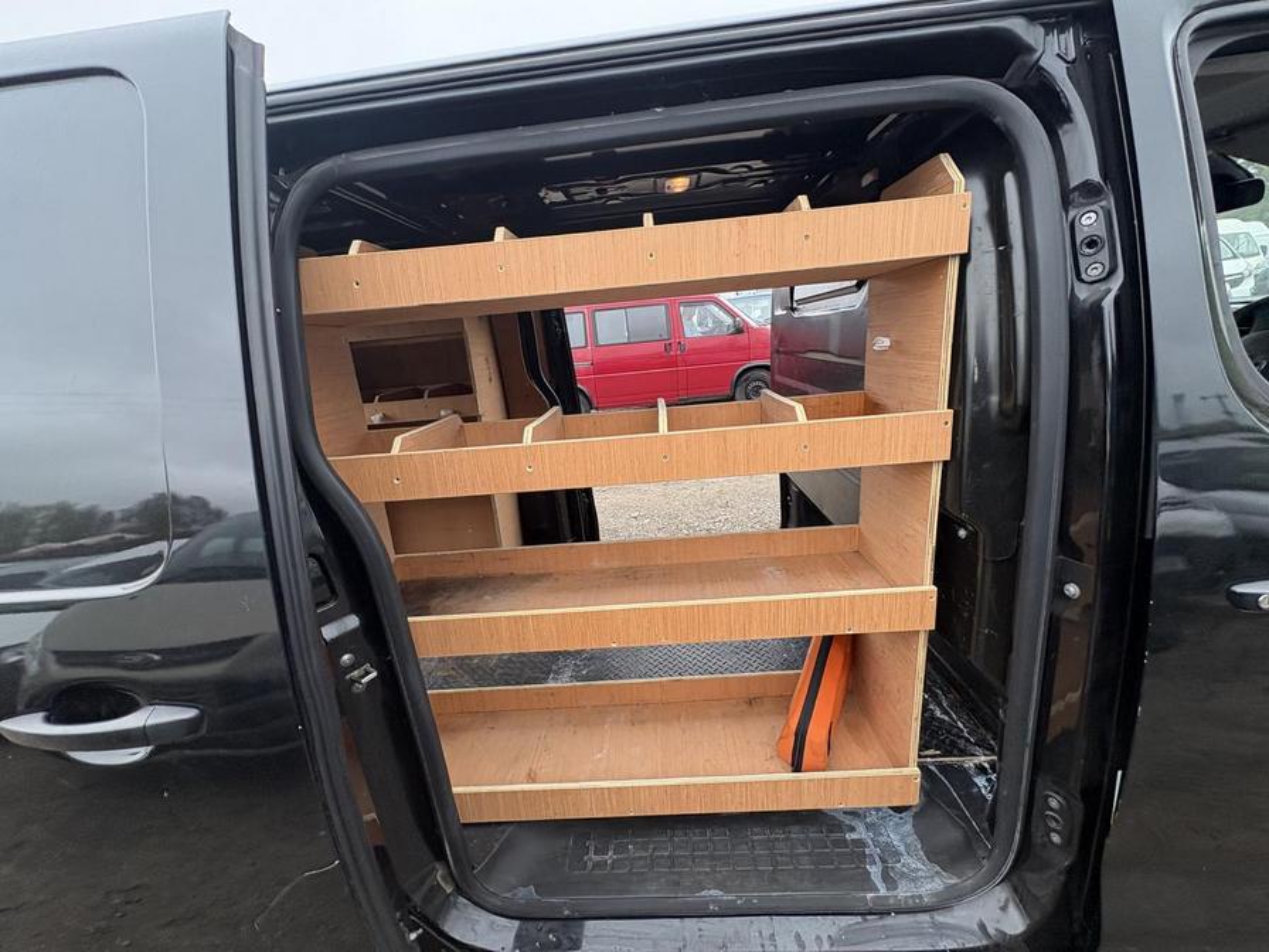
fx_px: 513
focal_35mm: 14
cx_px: 634
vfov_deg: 85.7
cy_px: 476
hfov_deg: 102.1
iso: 64
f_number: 2.2
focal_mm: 2.22
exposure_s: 1/147
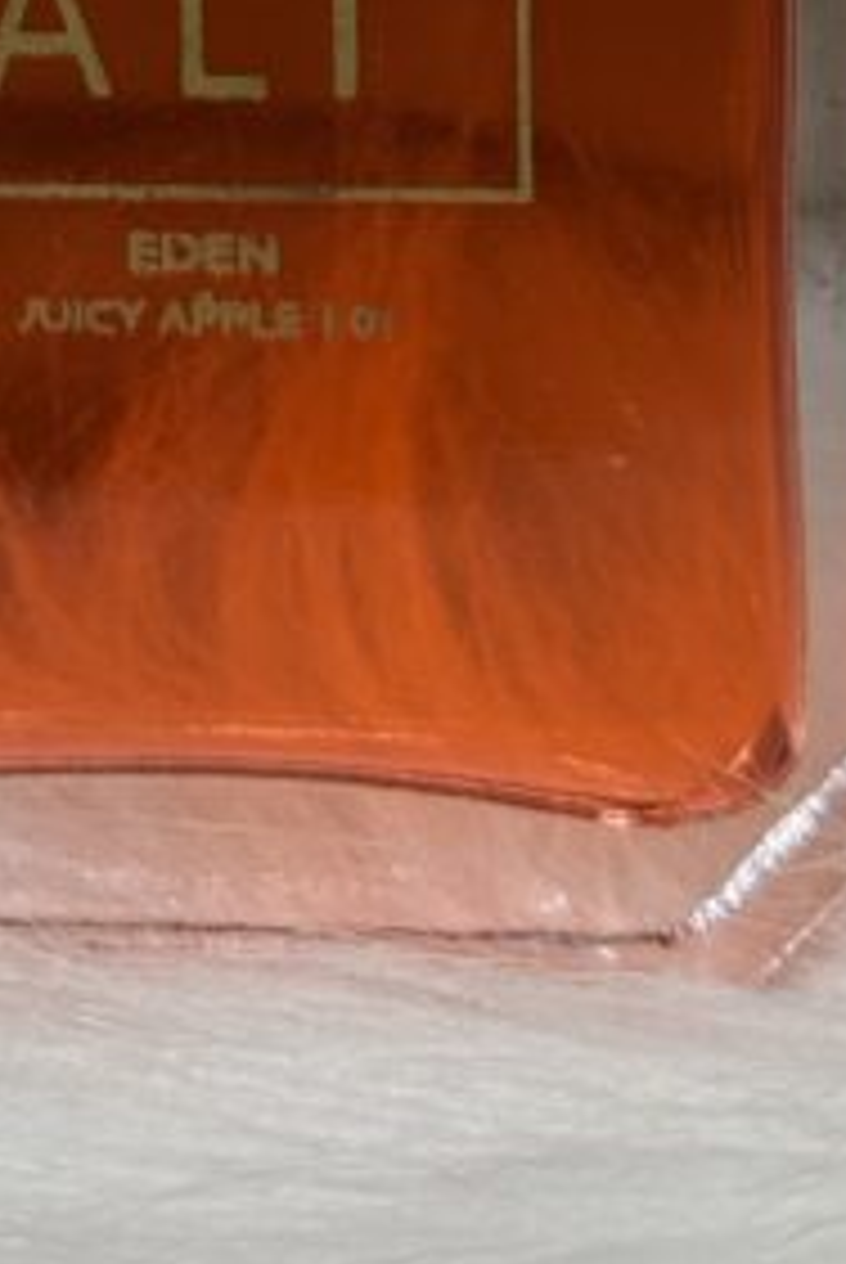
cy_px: -522
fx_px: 4993
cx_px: -238
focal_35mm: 142
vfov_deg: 13.7
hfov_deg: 9.5
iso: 64
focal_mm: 6.76
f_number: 1.78
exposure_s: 1/100
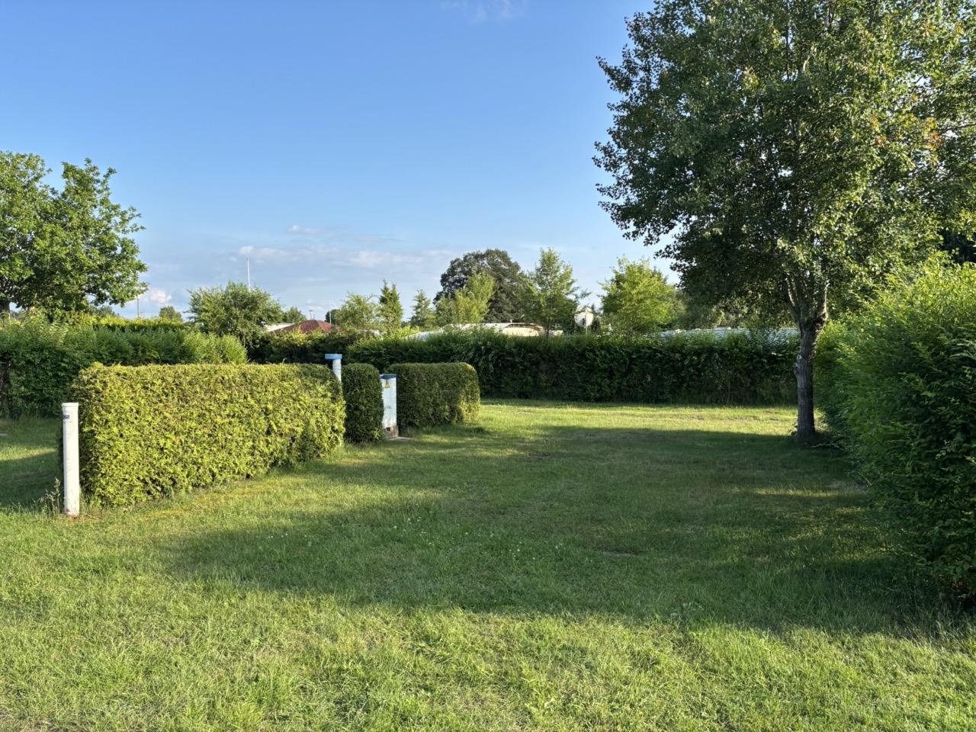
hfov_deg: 67.3
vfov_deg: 53.1
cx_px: 488
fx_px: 733
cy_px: 366
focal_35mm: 26
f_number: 1.6
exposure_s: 1/1263
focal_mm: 5.96
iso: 50
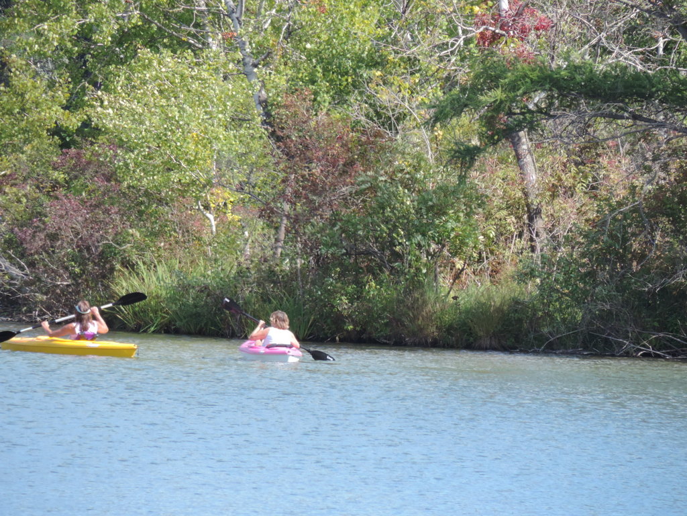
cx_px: 344
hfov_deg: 2.6
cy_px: 258
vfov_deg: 2.0
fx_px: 14885
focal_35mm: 750
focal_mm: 133.7
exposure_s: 1/400
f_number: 5.1
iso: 200
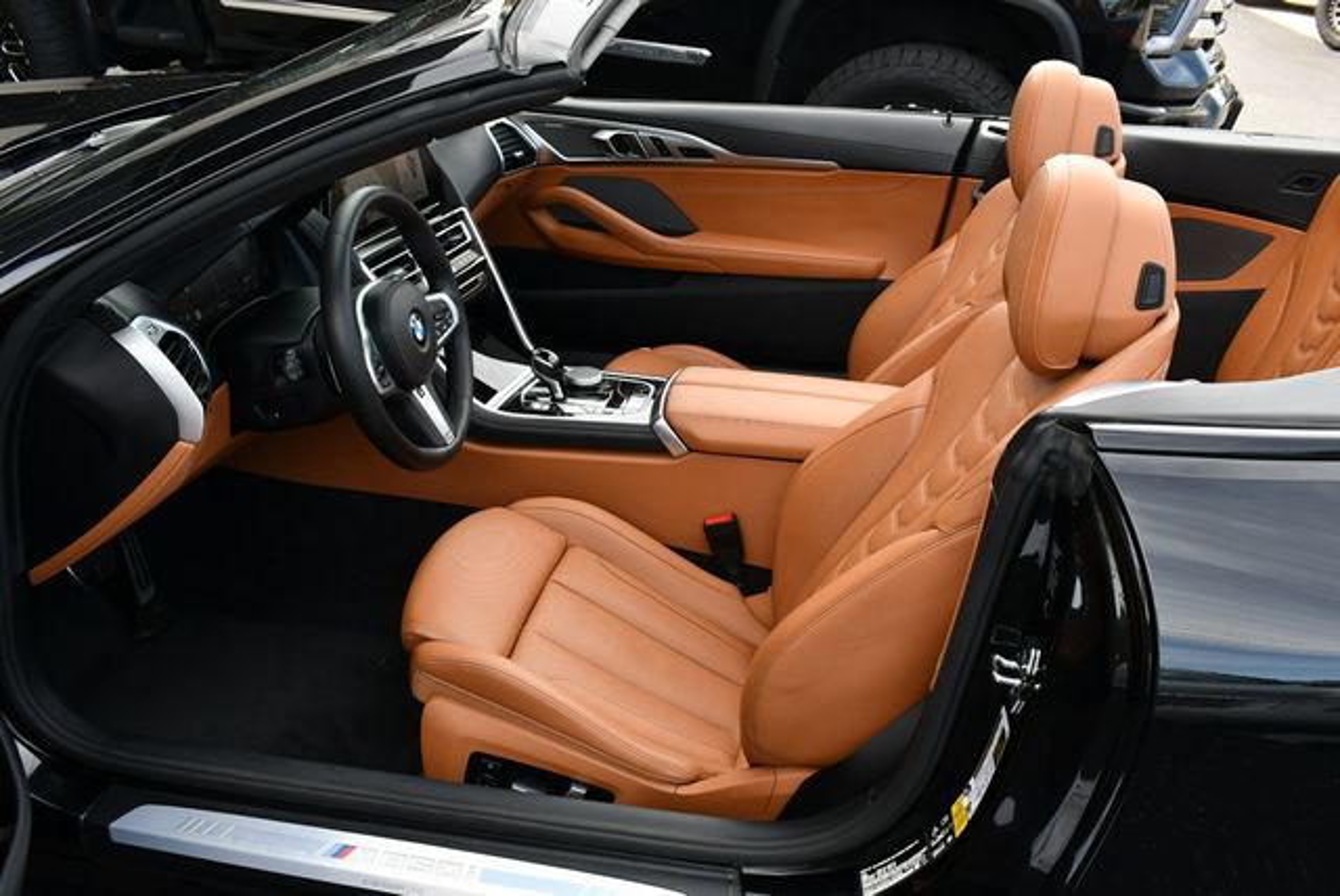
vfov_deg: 36.9
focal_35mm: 36
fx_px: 1341
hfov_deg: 53.1
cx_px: 670
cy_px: 448
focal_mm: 18
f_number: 5.6
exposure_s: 1/250
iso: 320
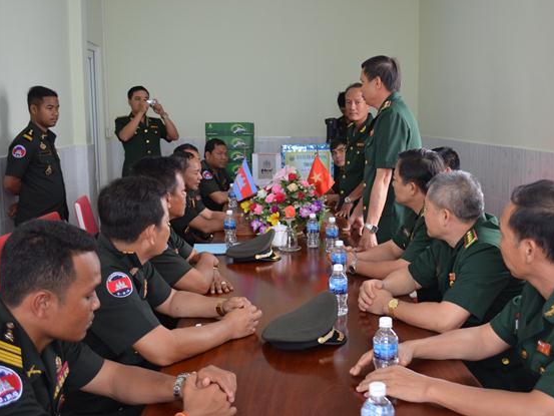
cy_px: 204
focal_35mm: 40
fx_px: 640
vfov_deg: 36.0
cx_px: 318
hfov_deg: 46.6
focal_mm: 24
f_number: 4
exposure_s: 1/60
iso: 500
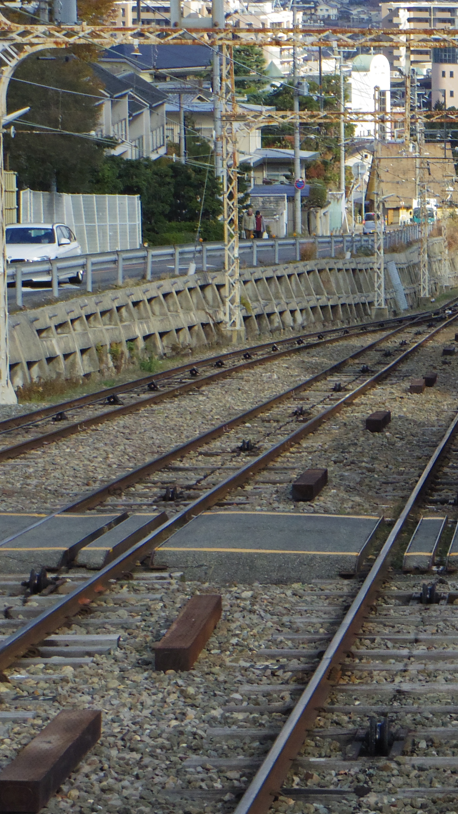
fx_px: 2893
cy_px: 383
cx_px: 576
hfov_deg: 8.9
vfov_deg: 16.0
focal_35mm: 134
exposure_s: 1/1000
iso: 400
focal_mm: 15
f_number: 4.5
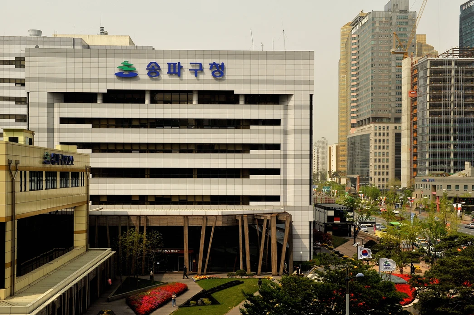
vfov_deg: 29.2
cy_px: 172
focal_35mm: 46
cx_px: 229
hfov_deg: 42.8
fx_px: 605
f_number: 10
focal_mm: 40
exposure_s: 1/200
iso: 200
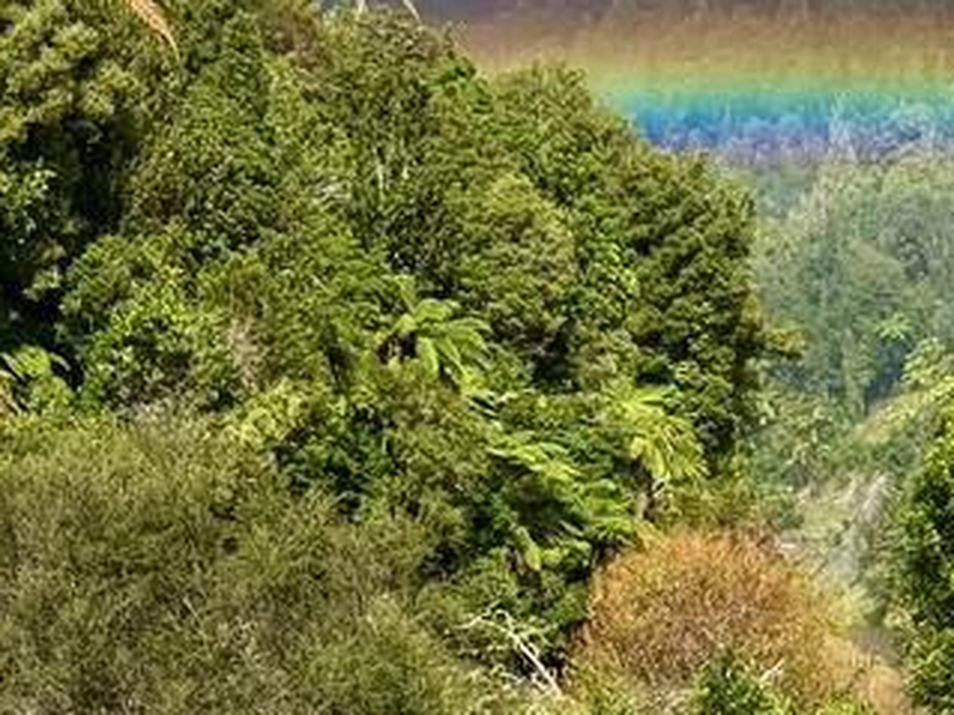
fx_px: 4243
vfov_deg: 9.6
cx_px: 876
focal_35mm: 154
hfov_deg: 12.7
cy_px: 236
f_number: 1.78
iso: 64
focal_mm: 6.76
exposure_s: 1/3704
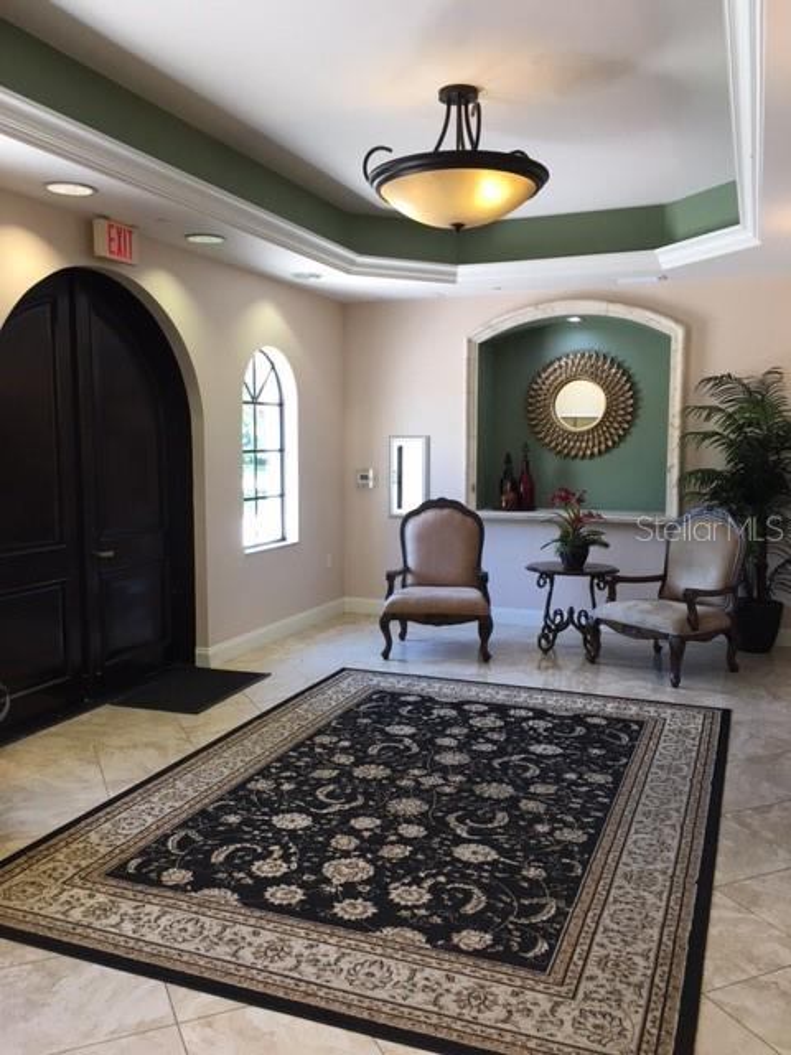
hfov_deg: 48.2
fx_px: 884
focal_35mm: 29
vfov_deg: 61.7
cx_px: 396
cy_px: 528
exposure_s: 1/30
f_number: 2.2
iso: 25
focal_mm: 4.15
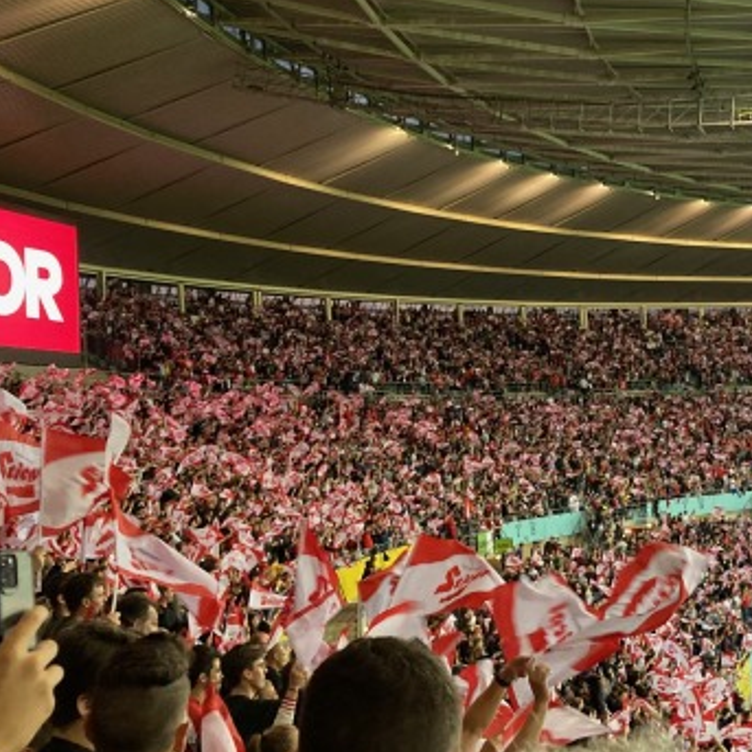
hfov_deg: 32.4
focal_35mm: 52
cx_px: 526
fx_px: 1278
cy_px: 351
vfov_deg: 32.8
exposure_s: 1/50
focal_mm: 3.99
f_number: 1.8
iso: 250
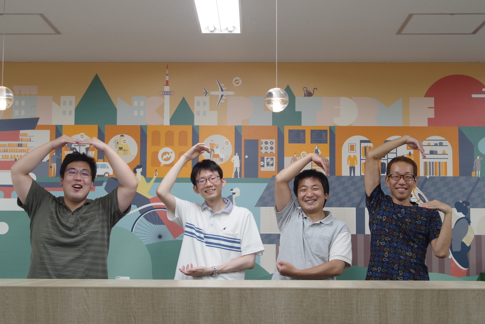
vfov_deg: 21.1
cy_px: 162
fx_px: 869
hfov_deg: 31.2
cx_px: 242
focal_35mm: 64
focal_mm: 43
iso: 640
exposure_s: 1/40
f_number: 8
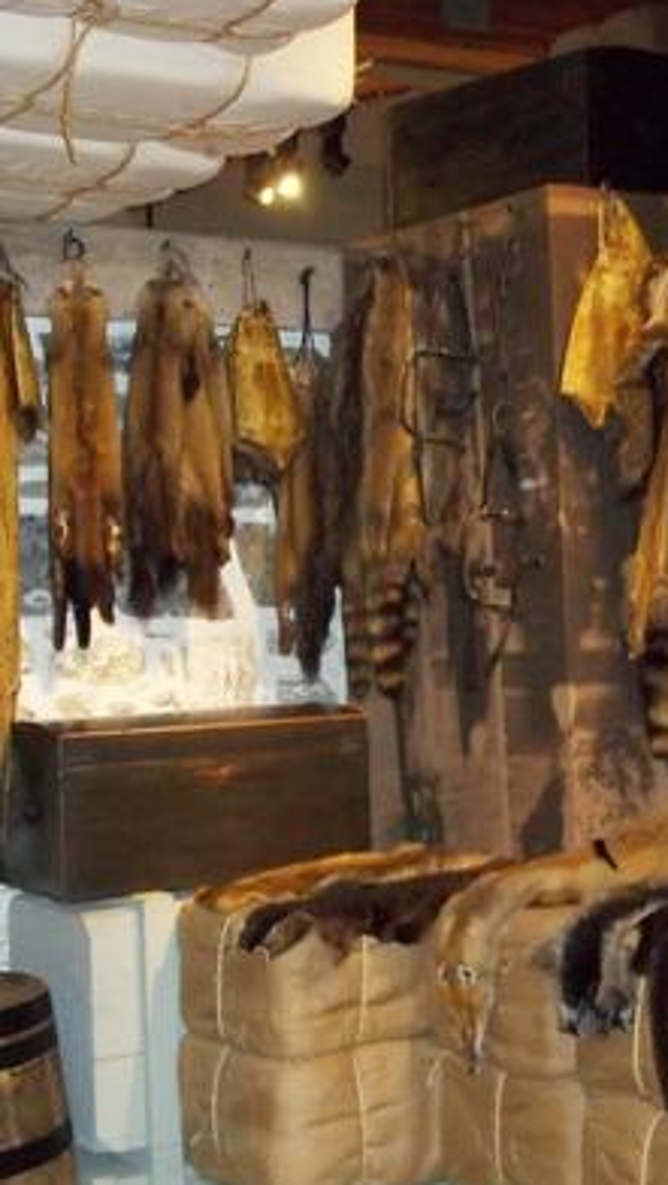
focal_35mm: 64
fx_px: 2012
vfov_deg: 32.8
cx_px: 580
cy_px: 623
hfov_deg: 18.6
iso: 400
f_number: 3.1
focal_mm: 6.5
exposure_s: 1/30
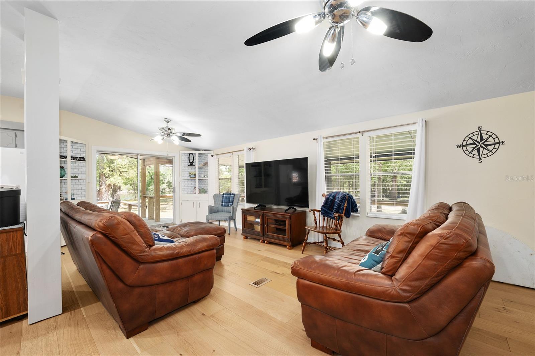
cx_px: 268
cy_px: 178
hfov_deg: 104.3
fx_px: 208
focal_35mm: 14
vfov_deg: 81.2
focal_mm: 14
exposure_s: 1/5
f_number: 7.1
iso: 400
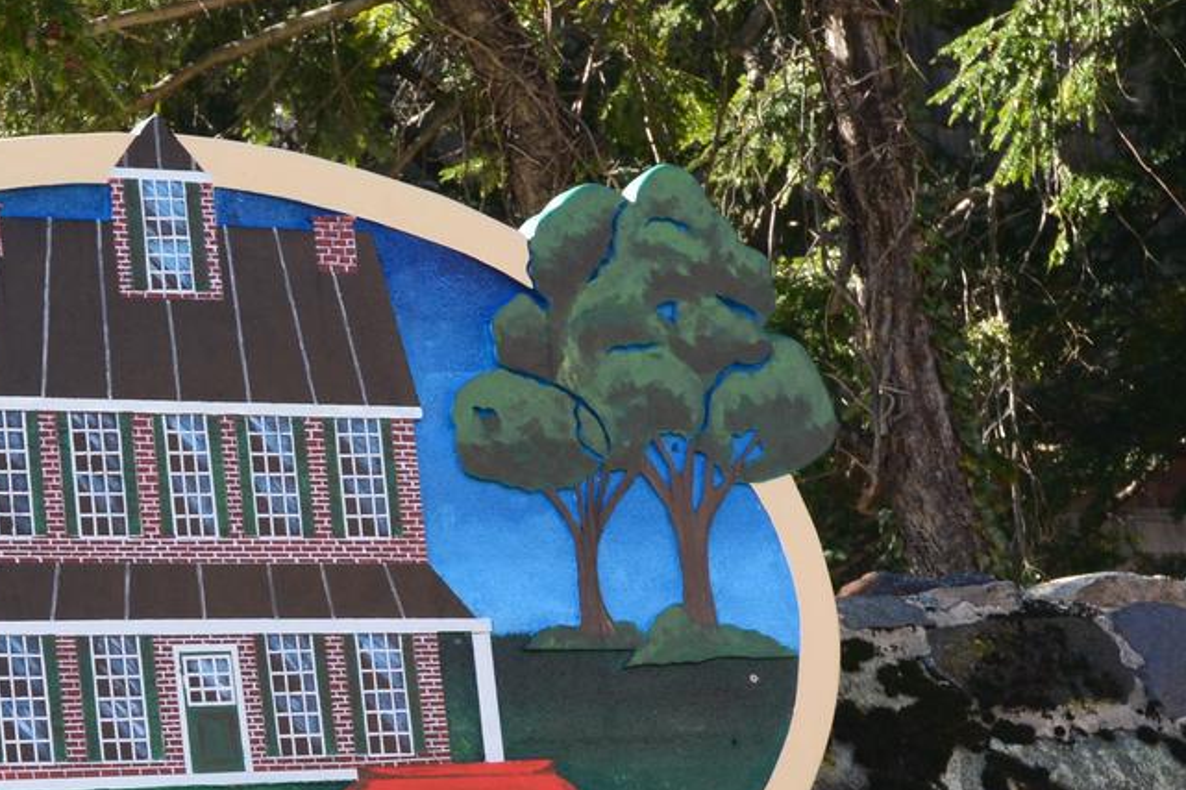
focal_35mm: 115
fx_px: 3787
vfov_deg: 11.7
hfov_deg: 17.6
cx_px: 183
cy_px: 858
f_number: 9
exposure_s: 1/160
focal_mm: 24
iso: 400
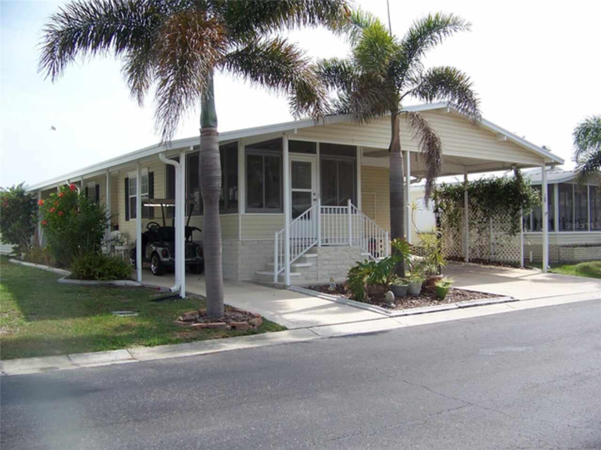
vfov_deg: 39.7
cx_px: 300
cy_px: 225
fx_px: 625
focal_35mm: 36
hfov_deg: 51.4
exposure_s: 1/640
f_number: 2.8
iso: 64
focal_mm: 5.85
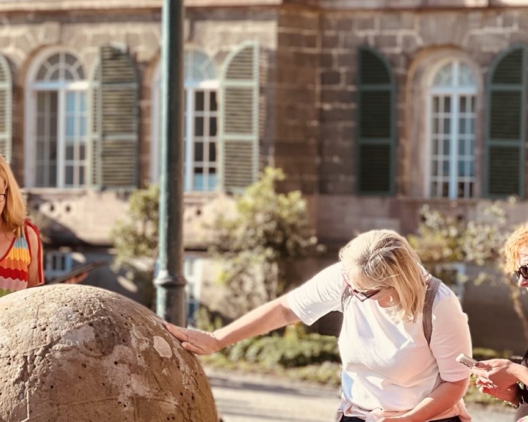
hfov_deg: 10.8
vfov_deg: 8.7
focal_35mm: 178
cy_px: 343
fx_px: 2782
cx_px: 178
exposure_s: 1/237
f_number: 2.8
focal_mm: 9
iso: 32
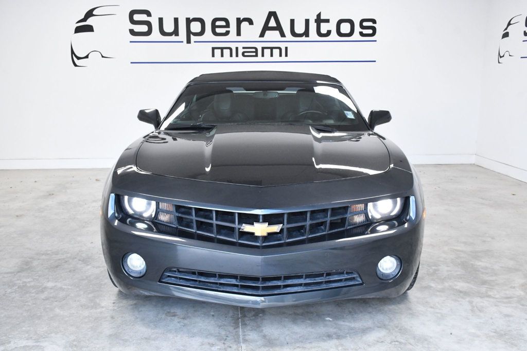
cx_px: 264
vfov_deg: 34.2
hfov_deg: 49.6
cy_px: 176
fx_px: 571
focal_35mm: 39
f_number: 8
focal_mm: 26
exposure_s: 1/250
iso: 2500
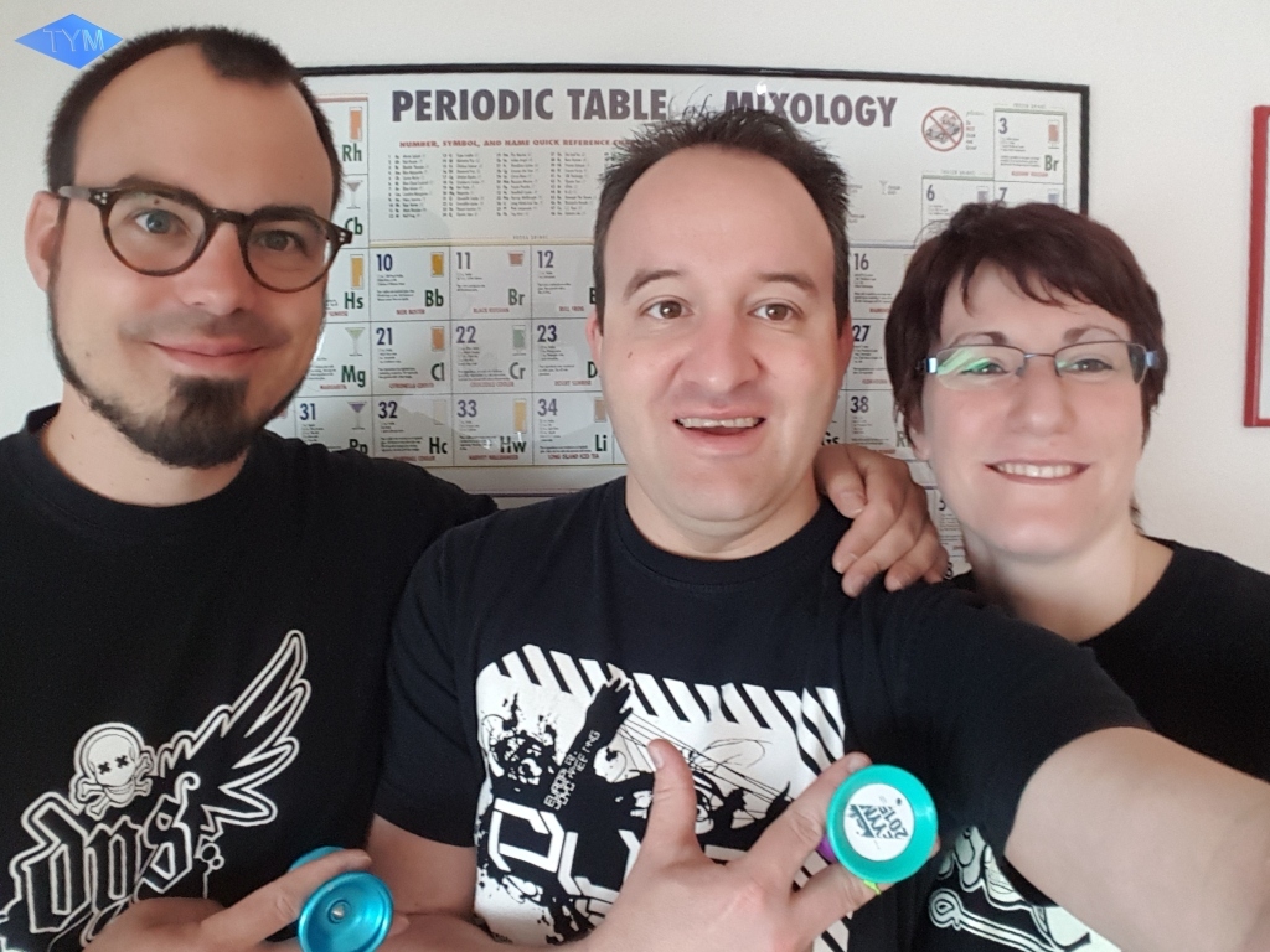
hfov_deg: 79.0
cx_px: 635
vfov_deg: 63.4
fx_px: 770
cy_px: 476
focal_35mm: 21
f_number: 1.7
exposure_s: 1/17
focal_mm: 2.1
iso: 250
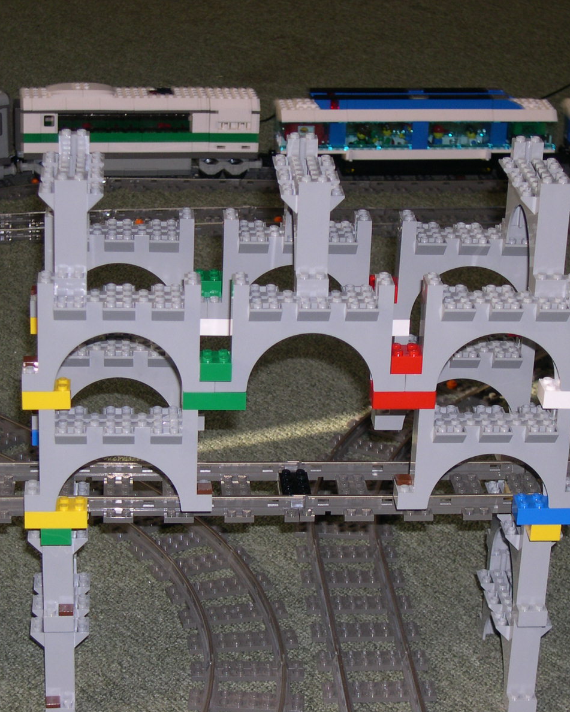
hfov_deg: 17.5
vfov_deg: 21.7
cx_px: 288
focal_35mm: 88
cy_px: 358
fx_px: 1856
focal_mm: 14.2
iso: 100
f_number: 3.7
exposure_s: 1/60
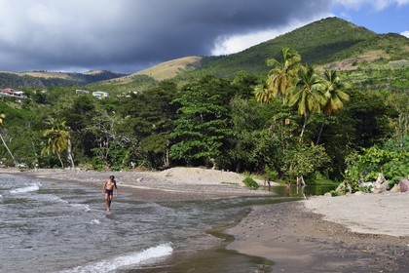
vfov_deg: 28.1
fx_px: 545
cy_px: 136
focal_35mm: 48
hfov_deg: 41.1
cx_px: 204
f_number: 13
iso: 200
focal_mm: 48
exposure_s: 1/250
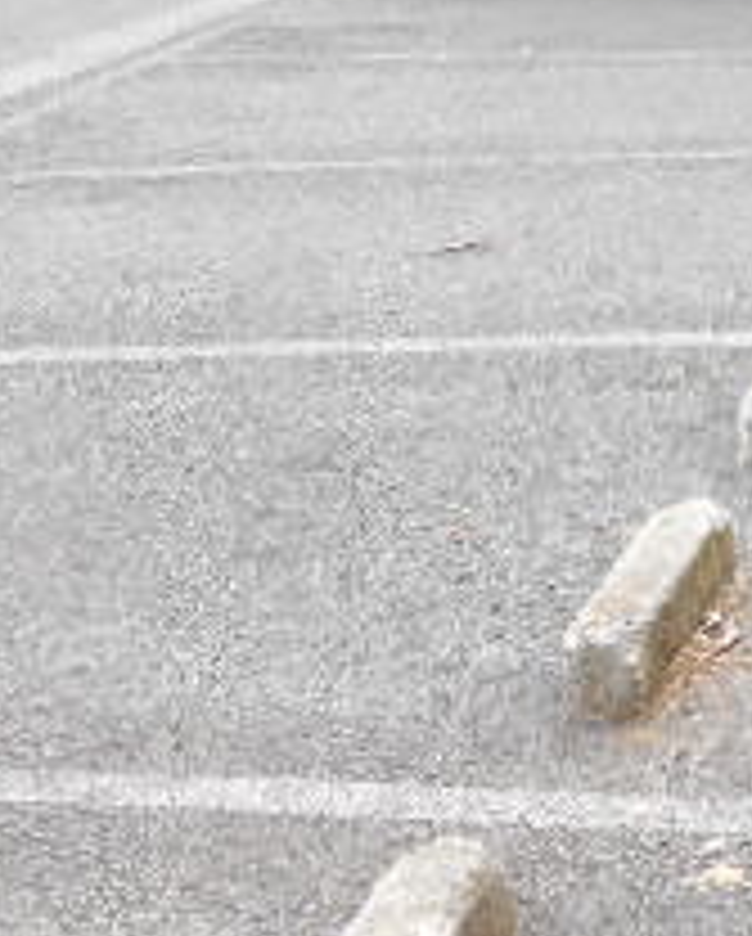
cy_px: 828
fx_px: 2165
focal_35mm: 78
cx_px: 518
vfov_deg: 23.8
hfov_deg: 19.6
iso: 80
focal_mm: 4.6
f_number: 3.2
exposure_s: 1/50
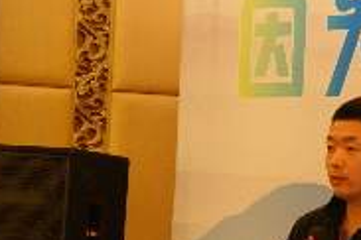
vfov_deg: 4.9
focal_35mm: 282
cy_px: 253
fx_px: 2830
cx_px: 296
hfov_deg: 7.3
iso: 400
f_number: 5.6
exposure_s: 1/20
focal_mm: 75
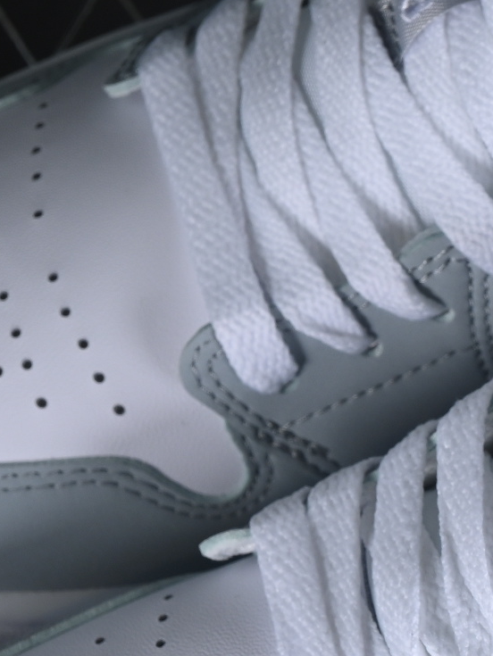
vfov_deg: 7.2
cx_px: 651
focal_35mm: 273
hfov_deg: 5.4
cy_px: 470
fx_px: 5180
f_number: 7.1
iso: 160
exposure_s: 1/80
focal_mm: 50
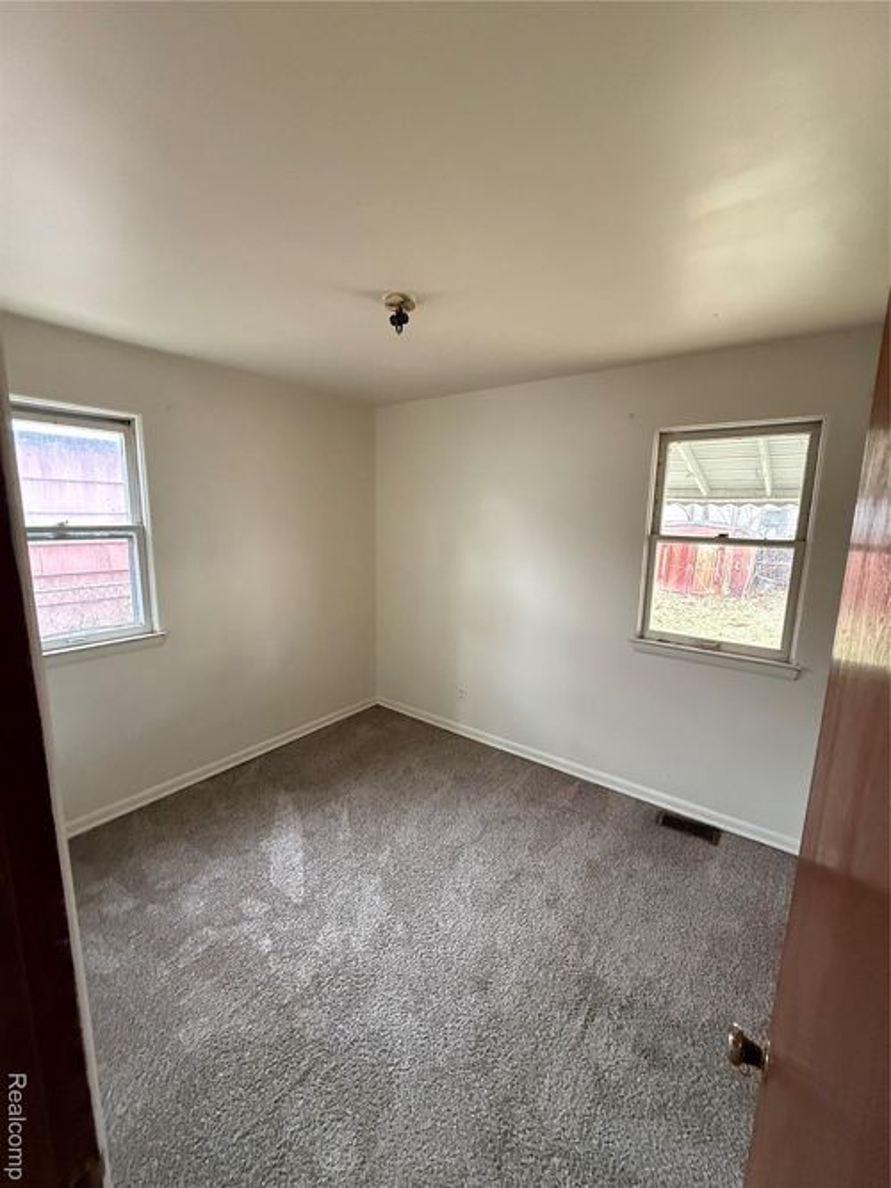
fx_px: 481
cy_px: 594
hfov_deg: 85.7
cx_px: 446
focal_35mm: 14
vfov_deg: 102.1
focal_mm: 2.22
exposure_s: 1/48
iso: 800
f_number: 2.2
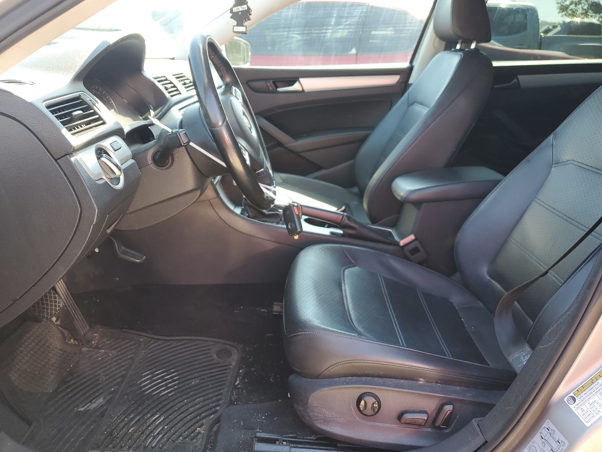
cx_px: 301
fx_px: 452
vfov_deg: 53.1
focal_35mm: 26
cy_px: 226
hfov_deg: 67.3
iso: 54
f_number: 1.5
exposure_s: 1/120
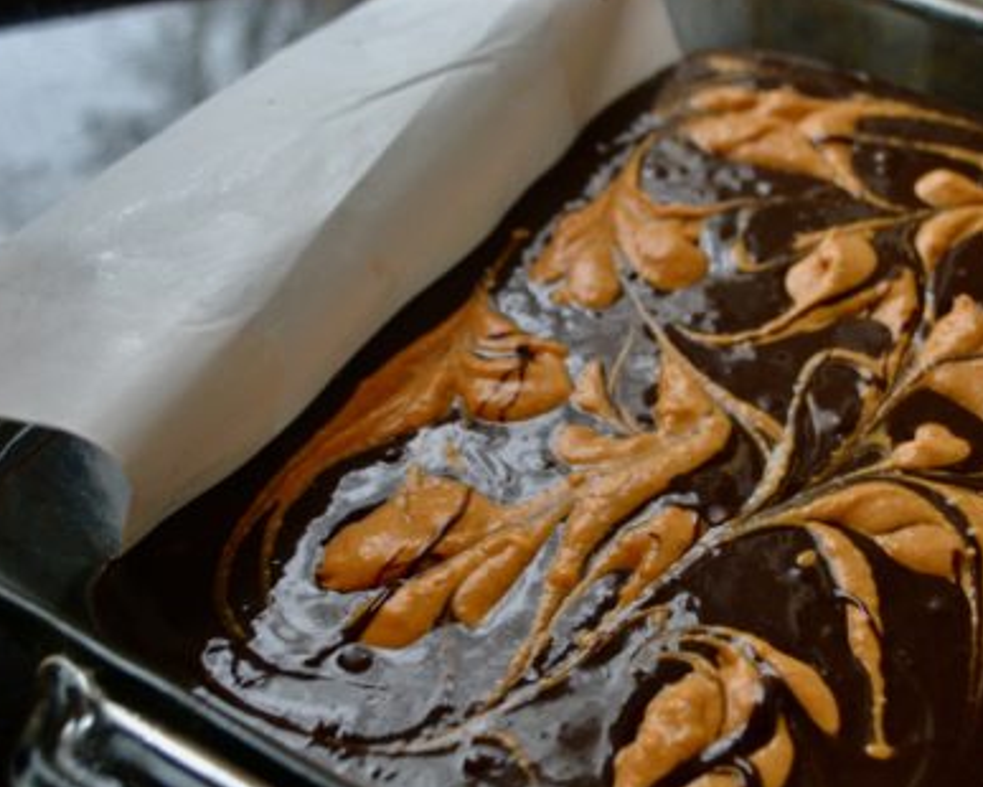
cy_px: 495
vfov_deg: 31.3
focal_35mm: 48
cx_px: 640
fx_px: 1397
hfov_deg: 38.4
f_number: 3.8
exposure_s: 1/60
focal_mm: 22
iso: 1100
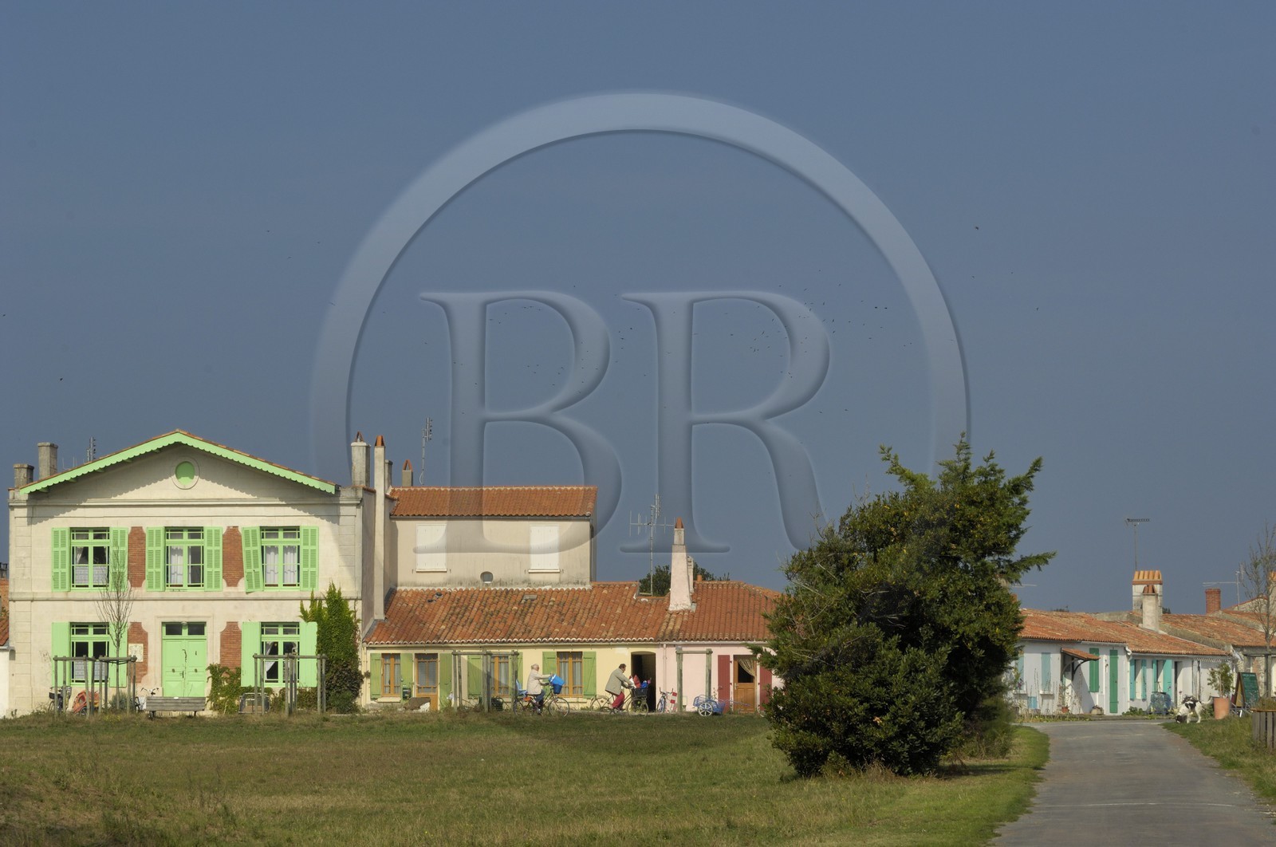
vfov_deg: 10.1
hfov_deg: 15.2
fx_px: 4778
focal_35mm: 135
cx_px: 638
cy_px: 424
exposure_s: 1/160
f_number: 12
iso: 100
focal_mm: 90
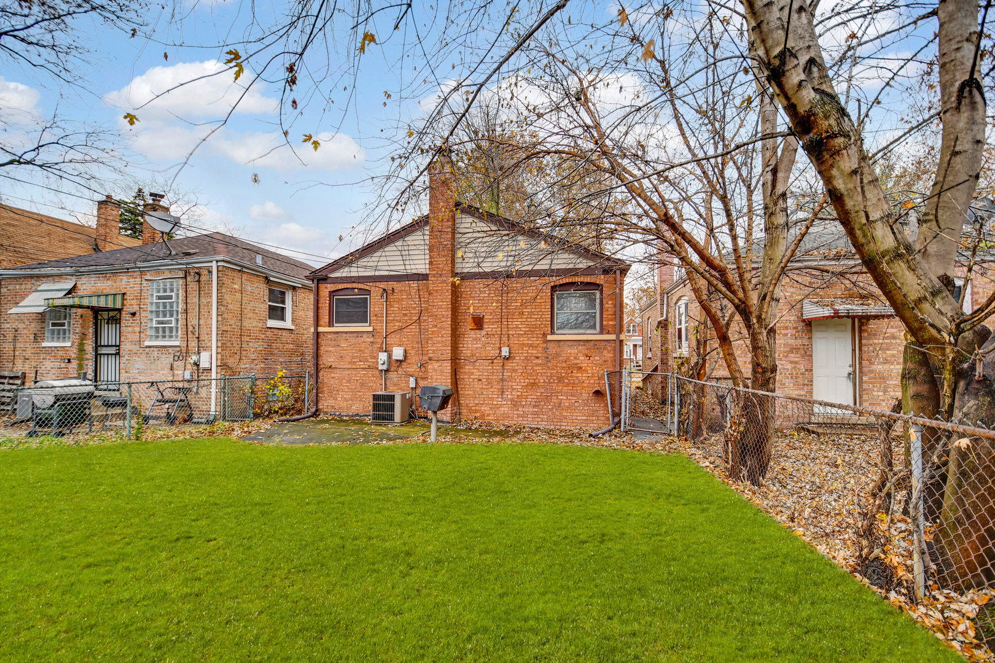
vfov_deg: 77.3
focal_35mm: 15
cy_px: 332
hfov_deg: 100.4
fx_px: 415
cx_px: 498
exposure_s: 1/400
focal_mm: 10
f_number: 3.5
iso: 200
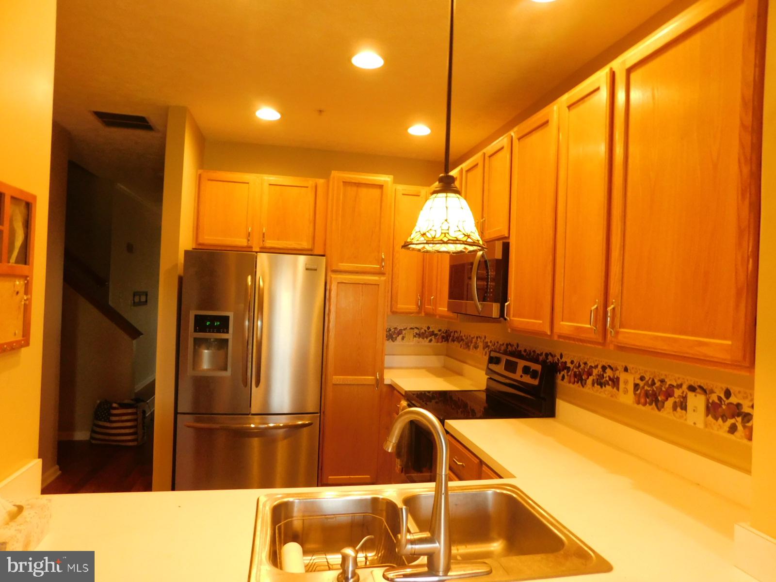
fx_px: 516
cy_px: 291
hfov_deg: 73.9
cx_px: 388
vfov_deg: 58.9
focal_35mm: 23
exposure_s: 1/30
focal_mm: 4
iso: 320
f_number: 3
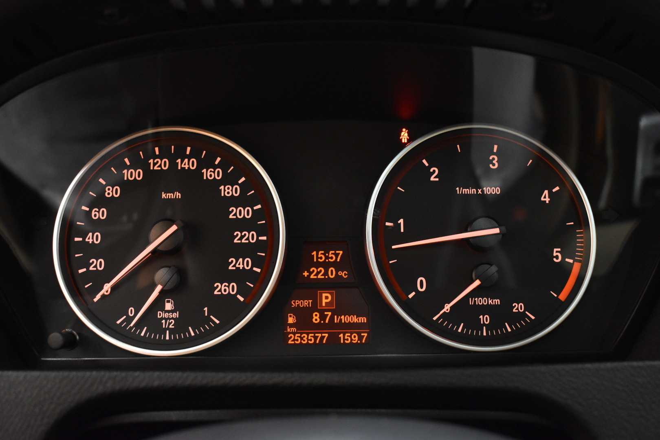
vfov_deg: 36.9
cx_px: 330
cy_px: 220
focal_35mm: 36
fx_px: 660
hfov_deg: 53.1
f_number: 4.5
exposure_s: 1/80
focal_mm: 24
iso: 3200
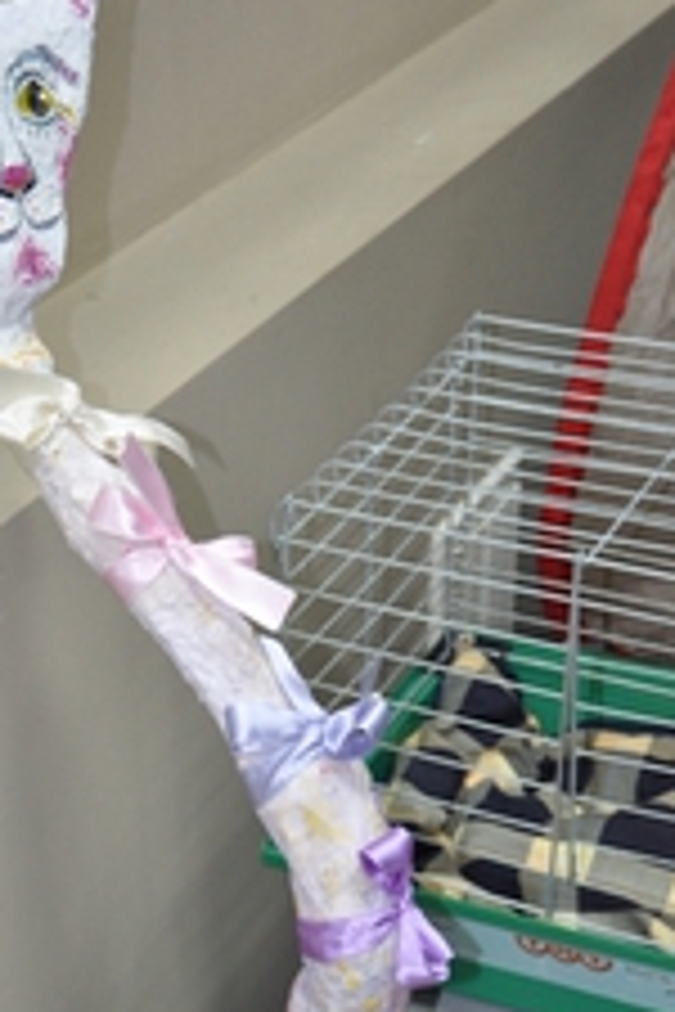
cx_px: 47
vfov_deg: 23.9
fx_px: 2362
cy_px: 760
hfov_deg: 16.0
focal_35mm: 84
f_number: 4
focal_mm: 28
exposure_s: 1/30
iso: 720
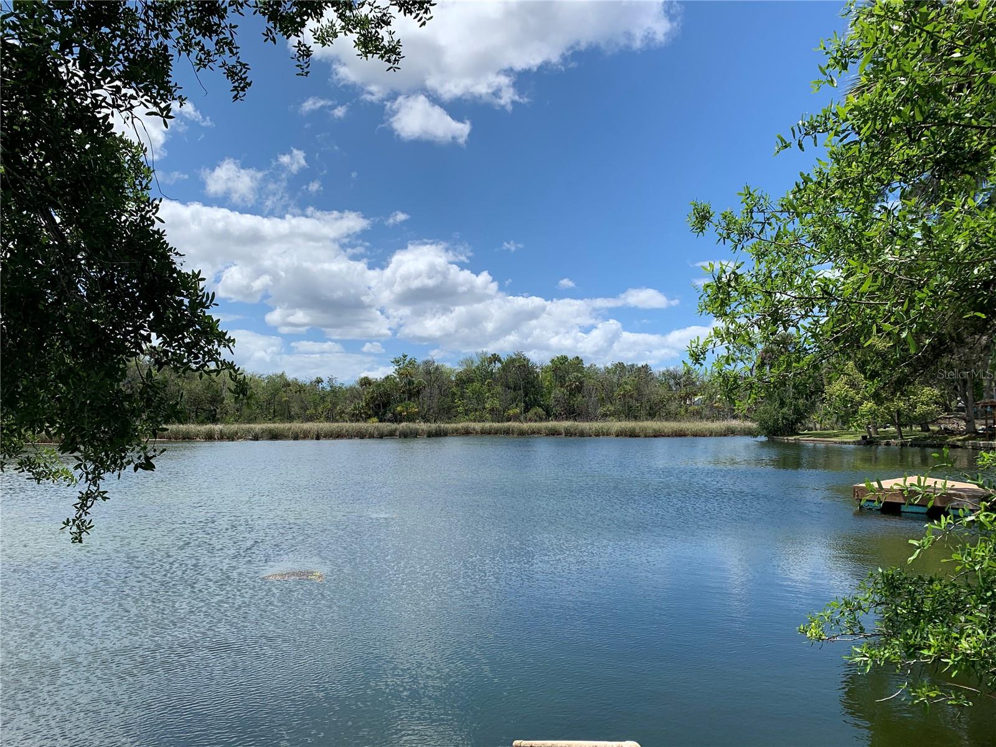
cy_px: 374
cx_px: 498
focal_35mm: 26
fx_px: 748
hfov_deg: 67.3
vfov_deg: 53.1
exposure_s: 1/2994
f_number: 1.8
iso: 25
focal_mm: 4.25
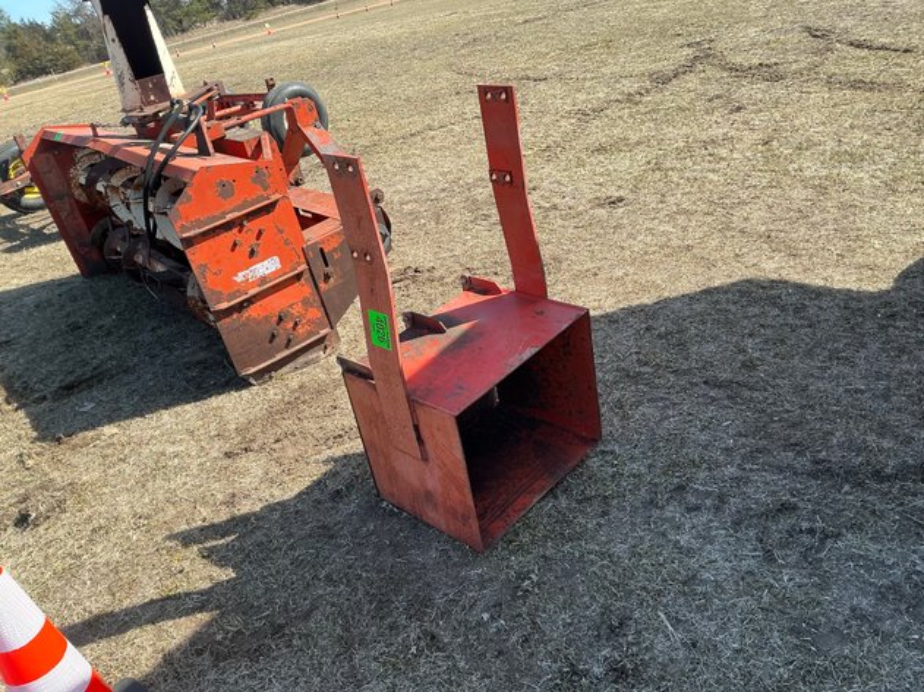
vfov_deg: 49.7
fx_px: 747
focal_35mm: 28
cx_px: 462
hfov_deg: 63.5
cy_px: 346
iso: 25
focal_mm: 3
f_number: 1.8
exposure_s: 1/739
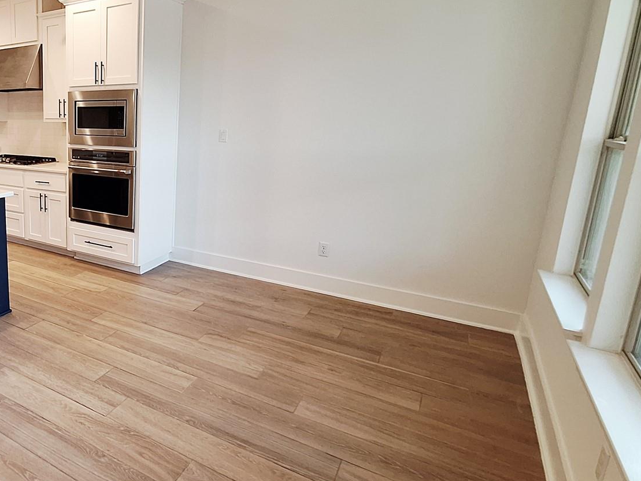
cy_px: 218
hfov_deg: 63.2
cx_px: 98
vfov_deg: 56.7
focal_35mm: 24
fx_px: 444
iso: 160
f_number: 2.2
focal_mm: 1.74
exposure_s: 1/40
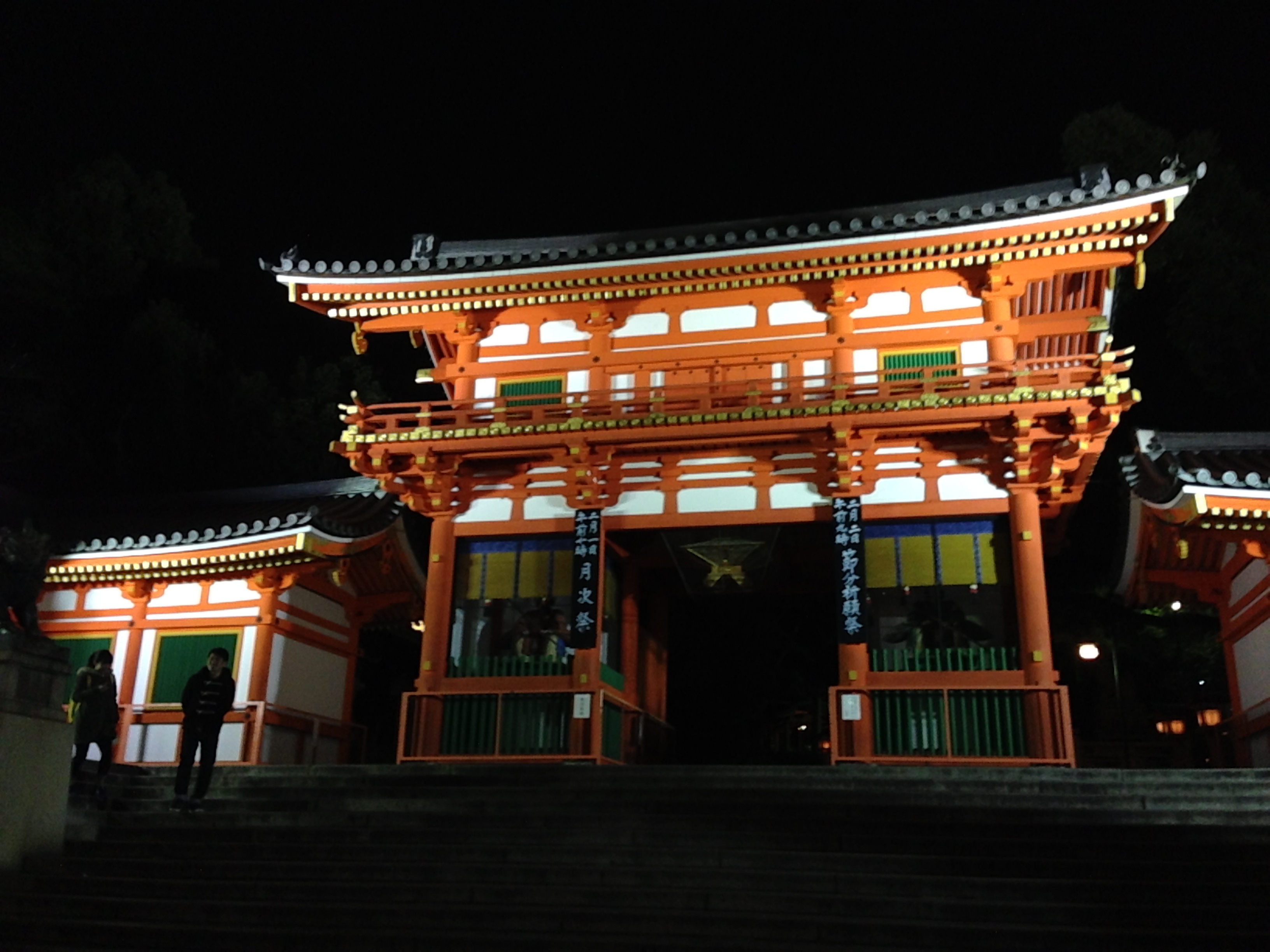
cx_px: 635
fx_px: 2421
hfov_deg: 29.4
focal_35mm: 66
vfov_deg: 22.3
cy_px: 476
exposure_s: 1/20
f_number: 2.4
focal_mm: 4.12
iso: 200
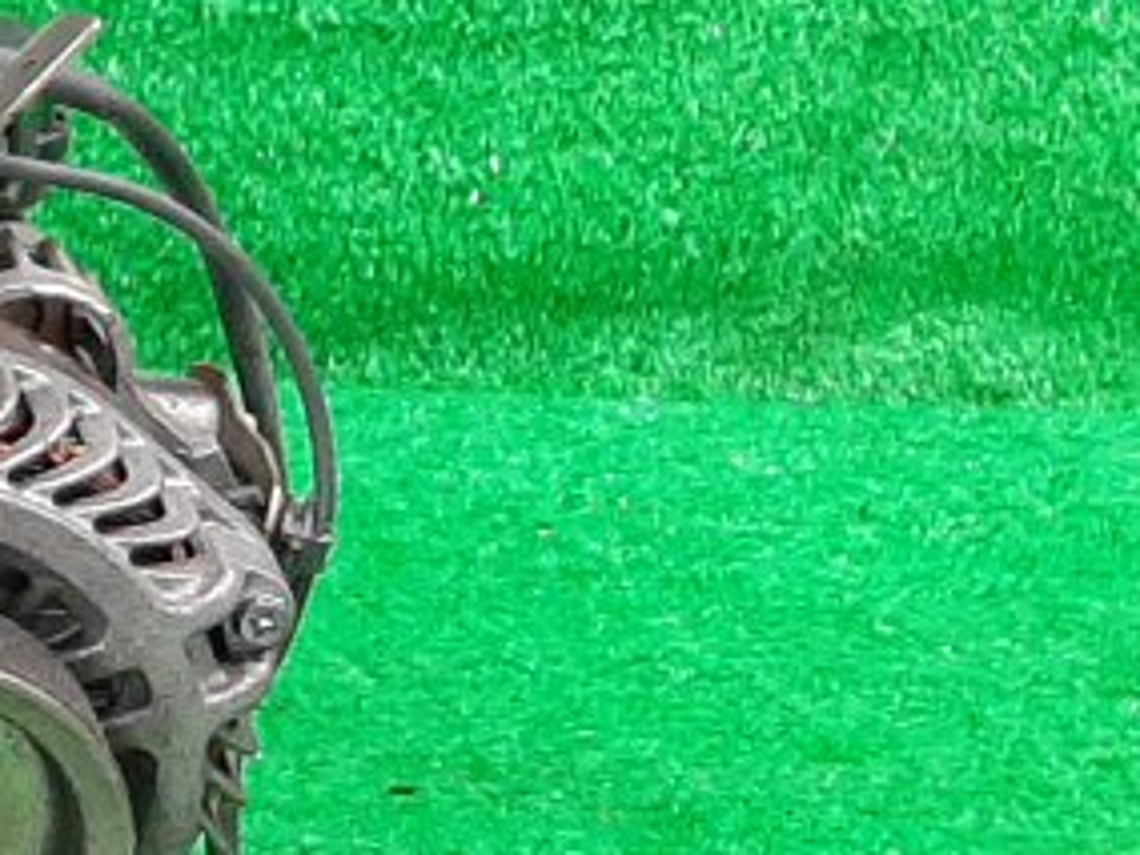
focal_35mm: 132
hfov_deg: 12.9
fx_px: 4347
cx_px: -1200
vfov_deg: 11.2
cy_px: 393
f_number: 1.7
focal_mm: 3.93
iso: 229
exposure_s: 1/50
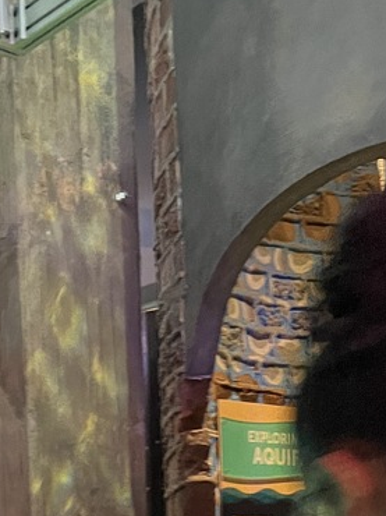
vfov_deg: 23.9
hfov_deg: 19.8
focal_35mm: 72
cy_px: 665
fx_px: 1072
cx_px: 0
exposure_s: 1/30
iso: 500
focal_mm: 5.7
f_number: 1.5
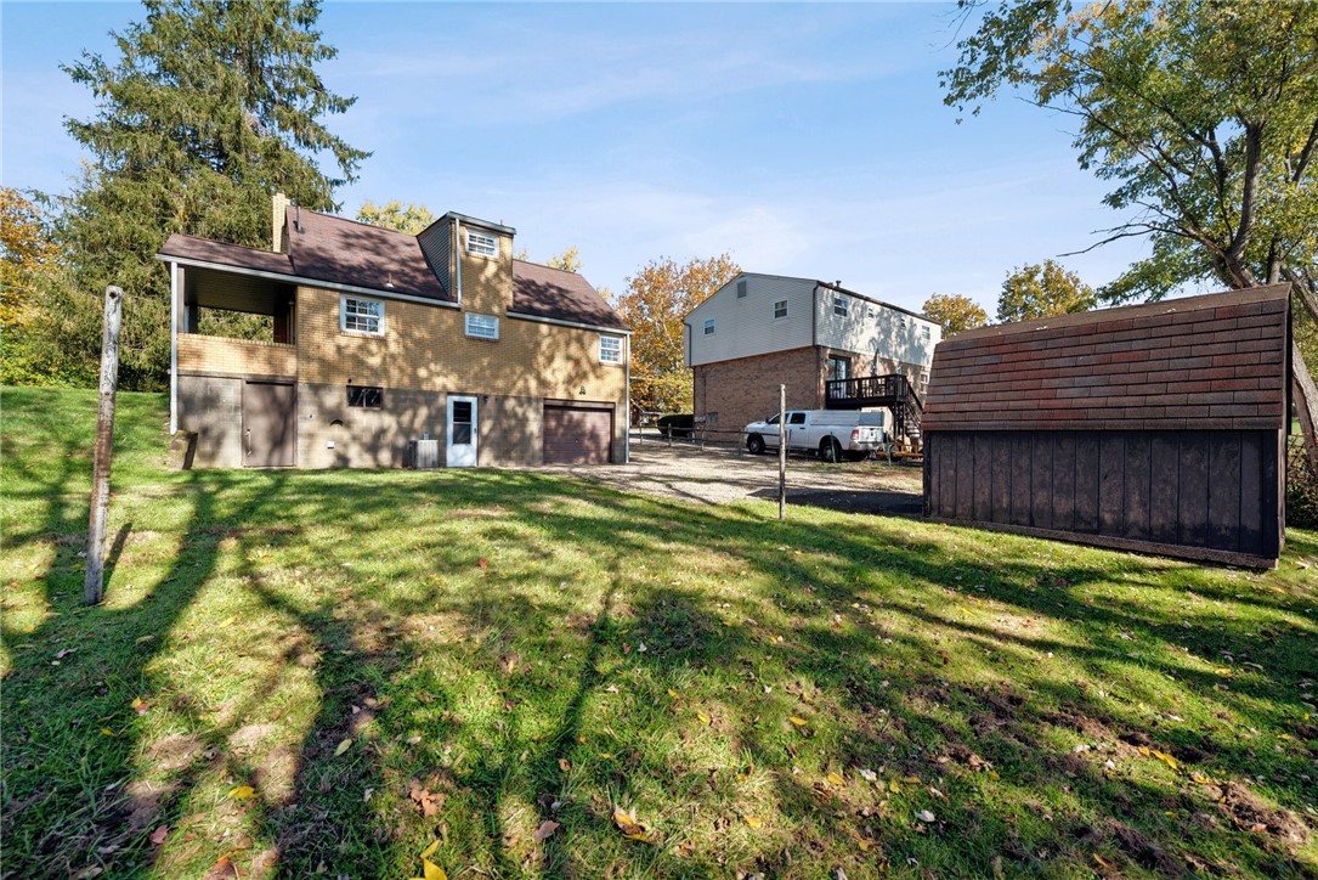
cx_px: 659
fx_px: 513
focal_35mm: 14
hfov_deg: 104.2
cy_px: 440
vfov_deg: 81.2
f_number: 11
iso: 50
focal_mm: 14
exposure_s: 1/320
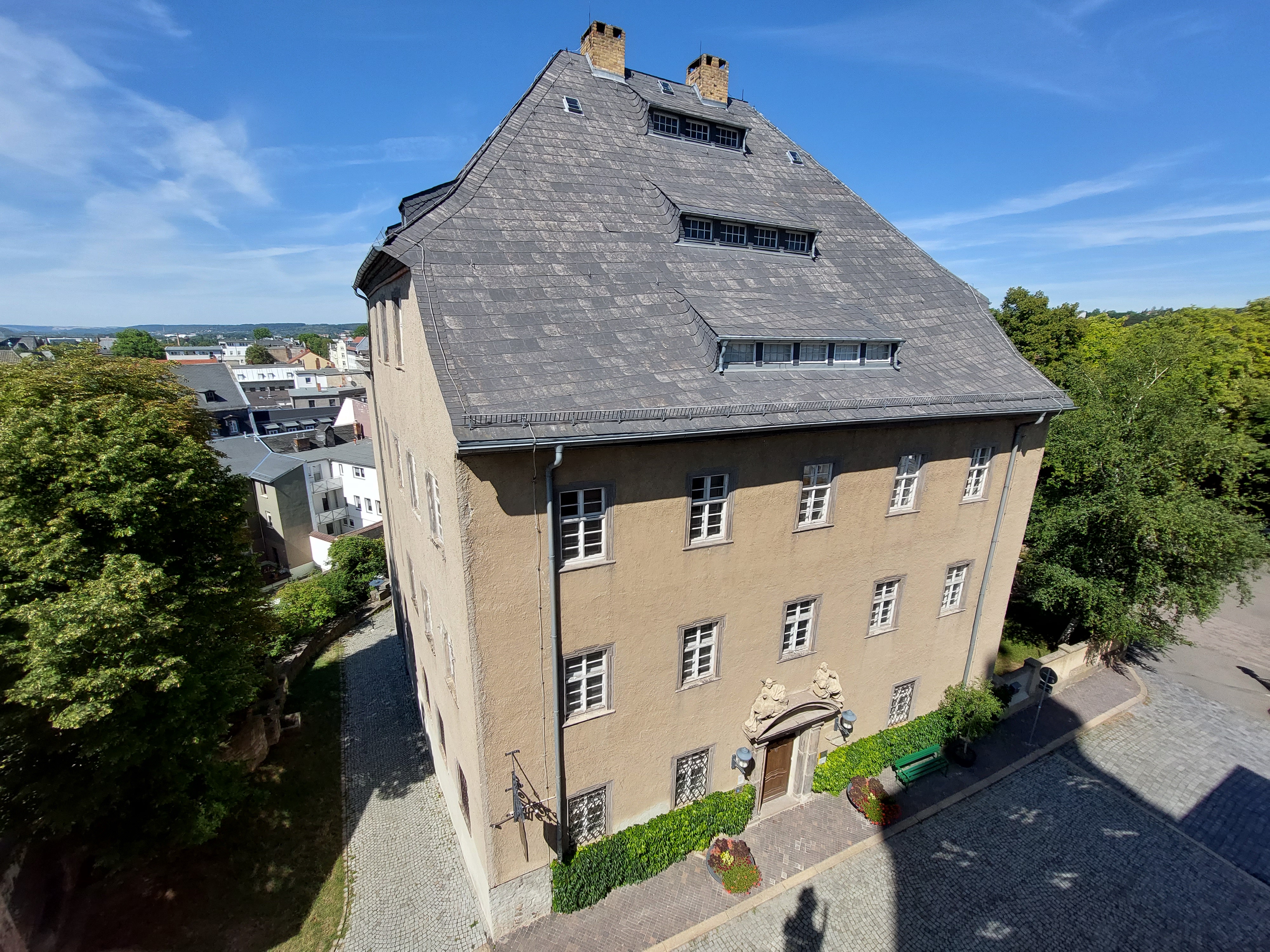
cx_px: 635
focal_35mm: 13
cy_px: 476
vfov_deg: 89.9
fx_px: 477
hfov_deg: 106.2
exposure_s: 1/1637
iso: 50
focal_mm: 1.74
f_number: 2.2
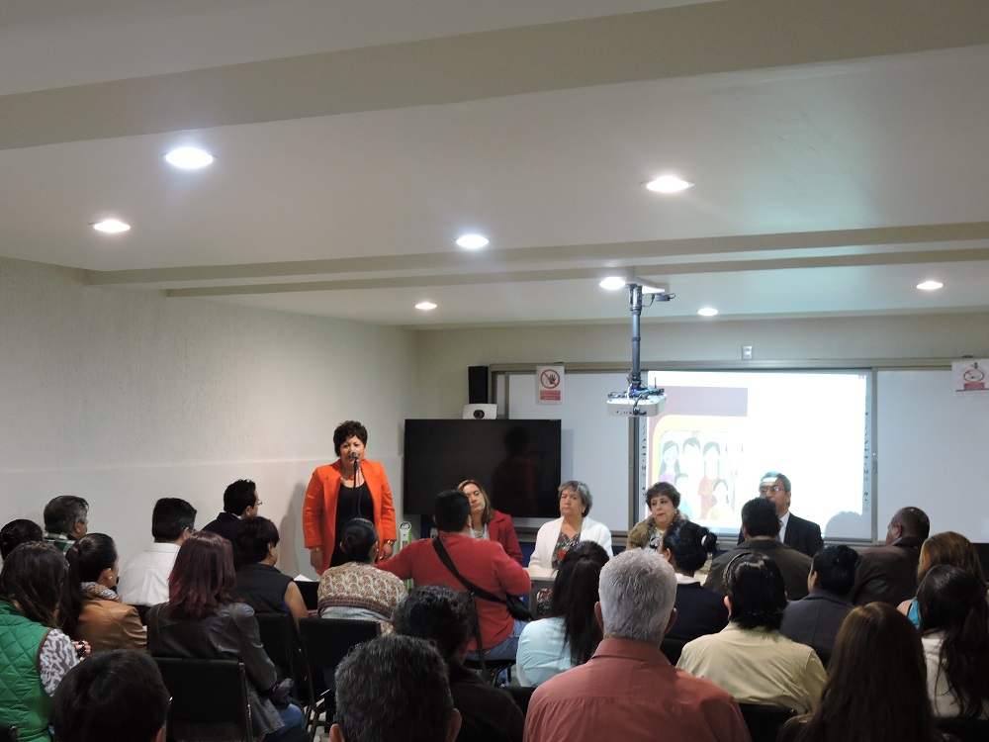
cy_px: 371
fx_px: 1429
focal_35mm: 50
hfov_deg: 38.2
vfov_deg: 29.1
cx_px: 494
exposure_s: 1/13
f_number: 4
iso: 400
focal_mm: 9
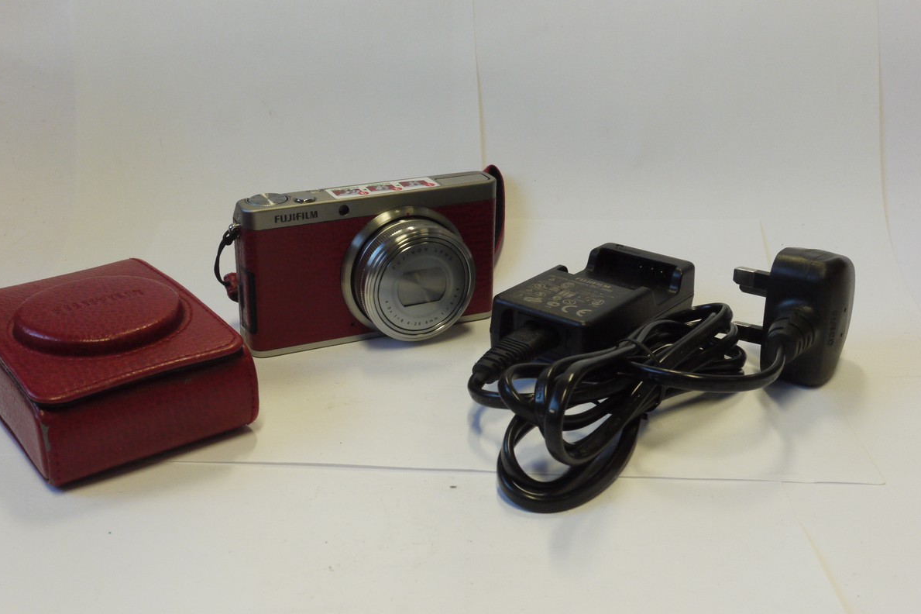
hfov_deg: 46.4
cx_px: 458
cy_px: 305
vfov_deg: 31.9
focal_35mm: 42
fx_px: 1074
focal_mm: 20
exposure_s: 1/40
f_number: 10
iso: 800
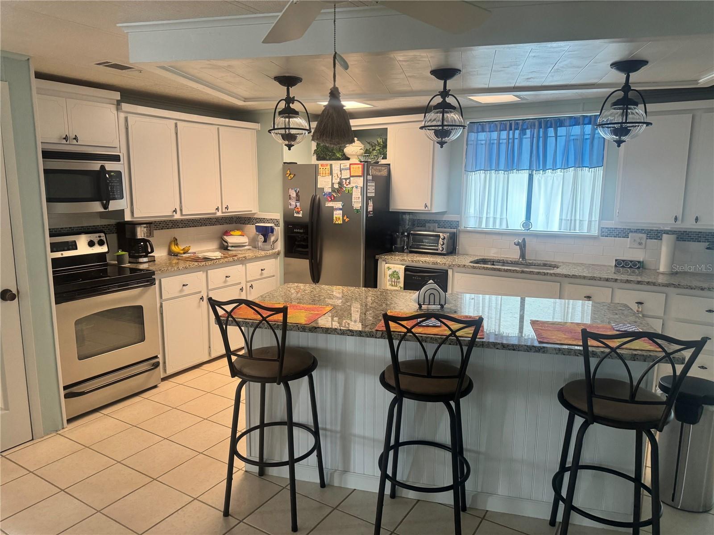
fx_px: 495
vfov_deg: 56.8
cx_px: 357
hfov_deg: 71.6
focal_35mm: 24
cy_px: 268
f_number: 1.78
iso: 320
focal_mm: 6.76
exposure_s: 1/60
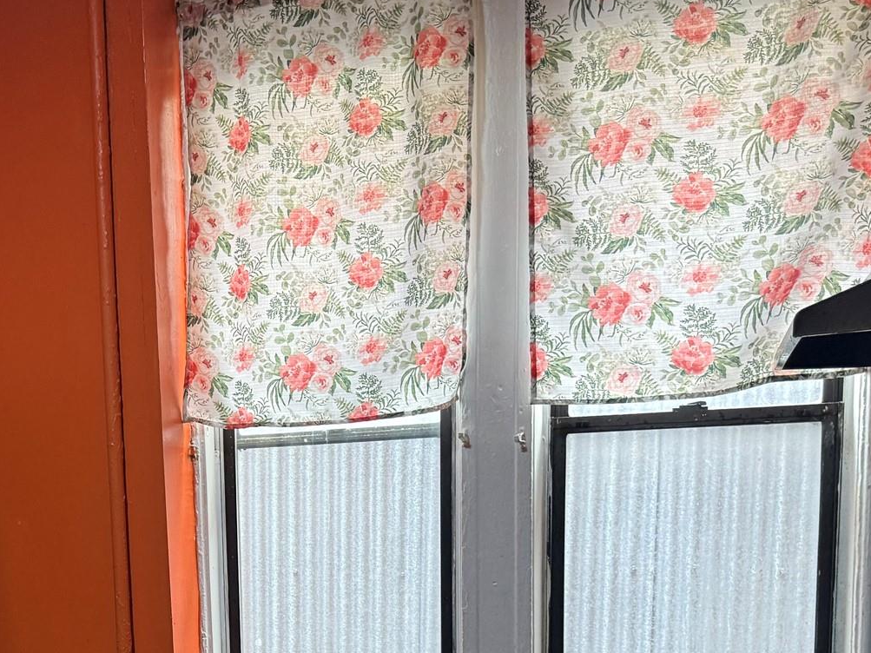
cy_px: 639
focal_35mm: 49
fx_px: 1233
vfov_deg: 28.1
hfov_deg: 37.1
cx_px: 137
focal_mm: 6.76
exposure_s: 1/60
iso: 250
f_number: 1.78
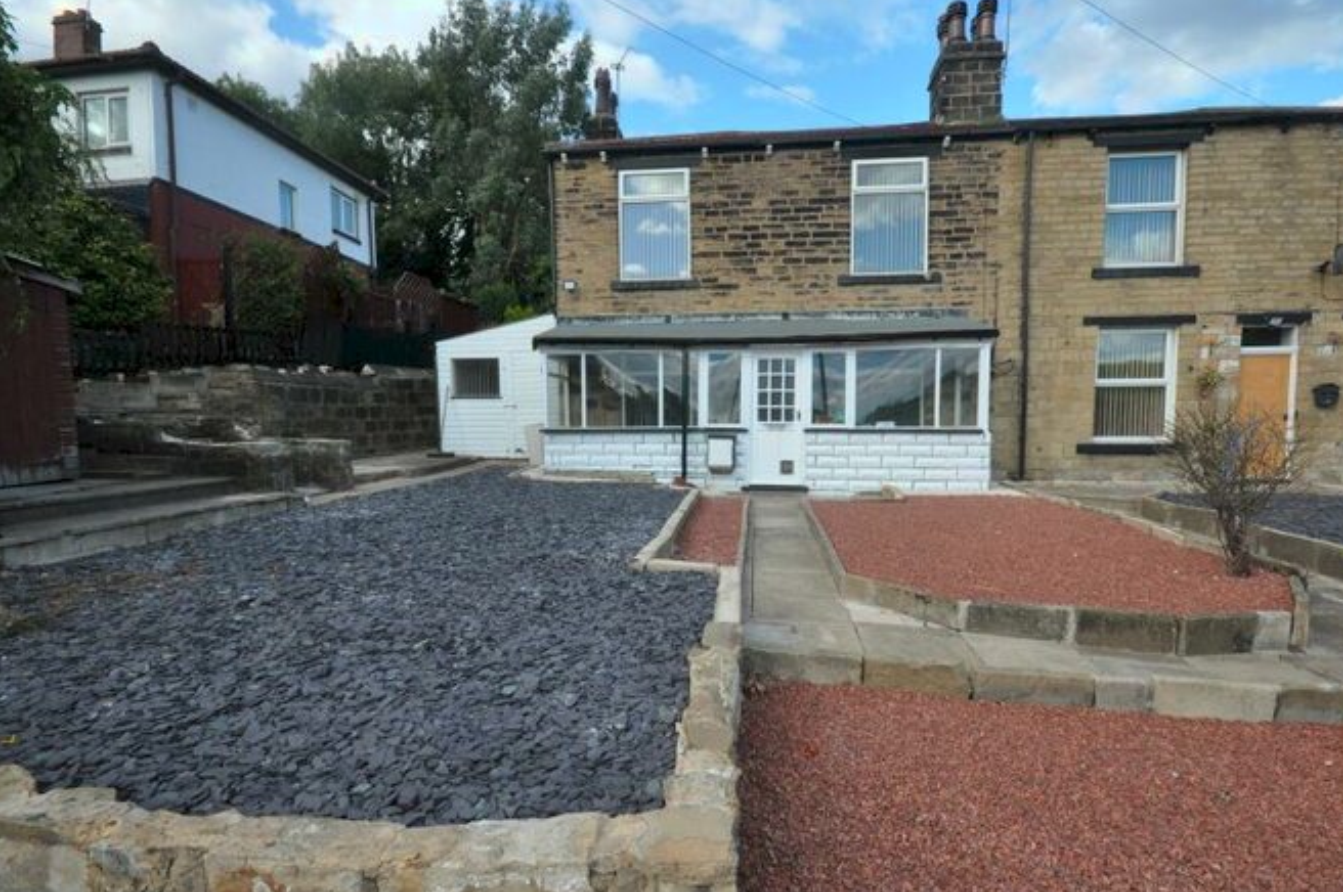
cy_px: 459
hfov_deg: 96.8
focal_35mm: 16
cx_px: 680
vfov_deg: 73.6
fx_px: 596
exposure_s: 1/500
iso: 1250
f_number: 11
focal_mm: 10
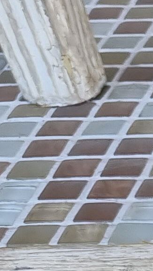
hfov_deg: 4.9
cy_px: 600
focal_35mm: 197
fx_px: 1422
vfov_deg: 9.9
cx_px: 781
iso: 50
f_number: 1.8
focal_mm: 5.4
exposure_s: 1/514
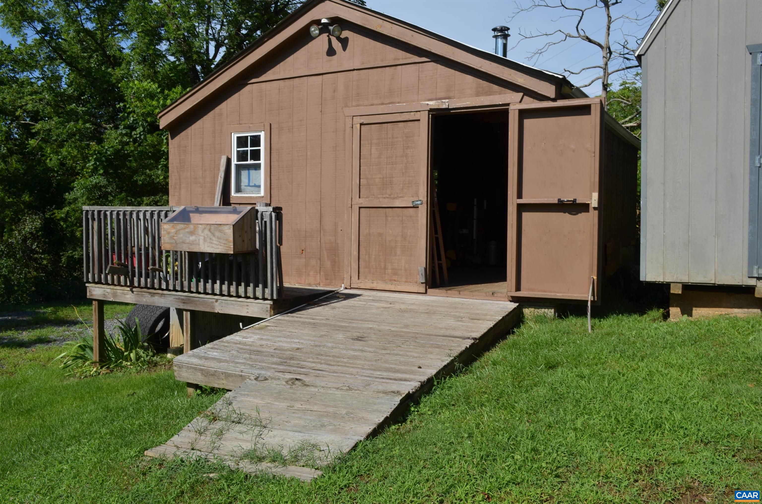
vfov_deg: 47.7
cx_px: 381
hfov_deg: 67.5
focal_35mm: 27
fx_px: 570
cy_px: 252
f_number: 13
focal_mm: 18
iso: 100
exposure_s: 1/200
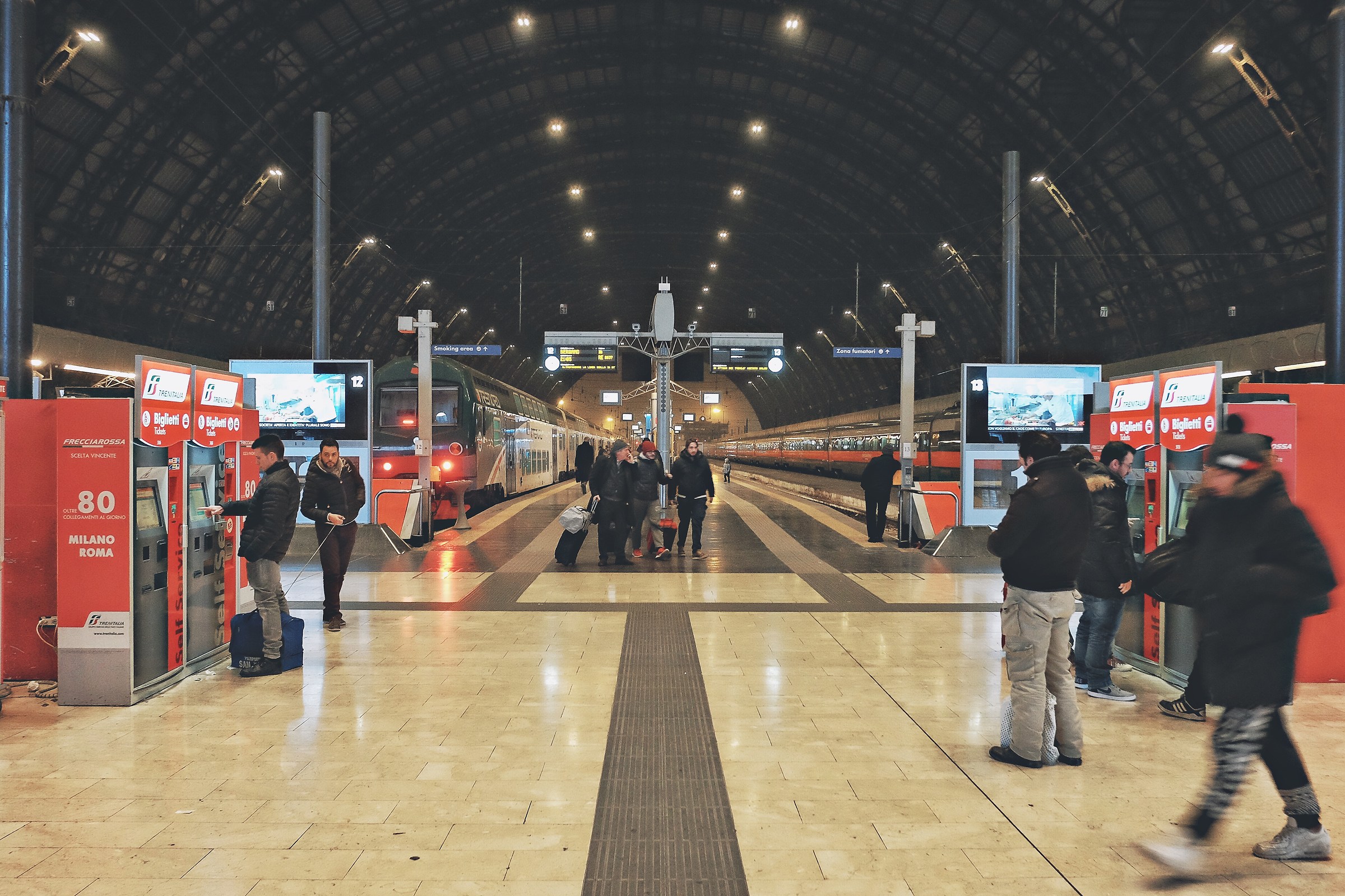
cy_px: 448
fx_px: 1009
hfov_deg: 67.4
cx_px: 672
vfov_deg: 47.9
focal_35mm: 27
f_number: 4
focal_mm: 18
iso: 3200
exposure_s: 1/25
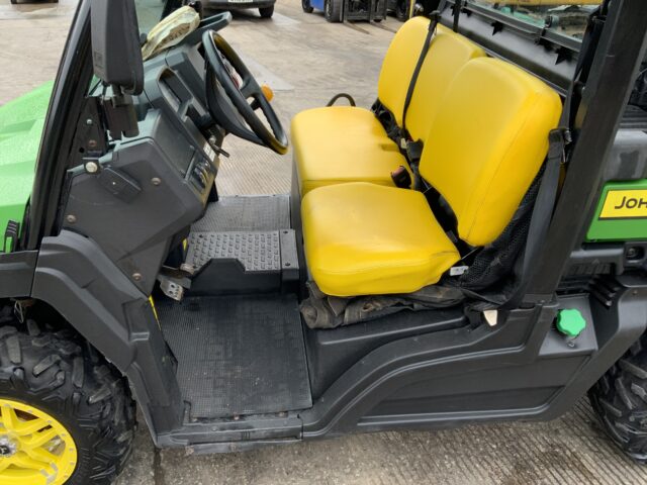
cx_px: 324
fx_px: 542
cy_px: 242
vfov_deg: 48.2
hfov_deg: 61.7
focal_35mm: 29
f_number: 1.8
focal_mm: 3
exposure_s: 1/122
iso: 25
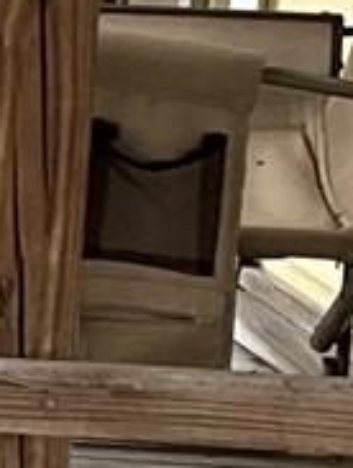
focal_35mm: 253
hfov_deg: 5.6
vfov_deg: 7.8
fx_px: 3428
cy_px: 26
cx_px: -586
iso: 40
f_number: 1.8
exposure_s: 1/122
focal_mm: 3
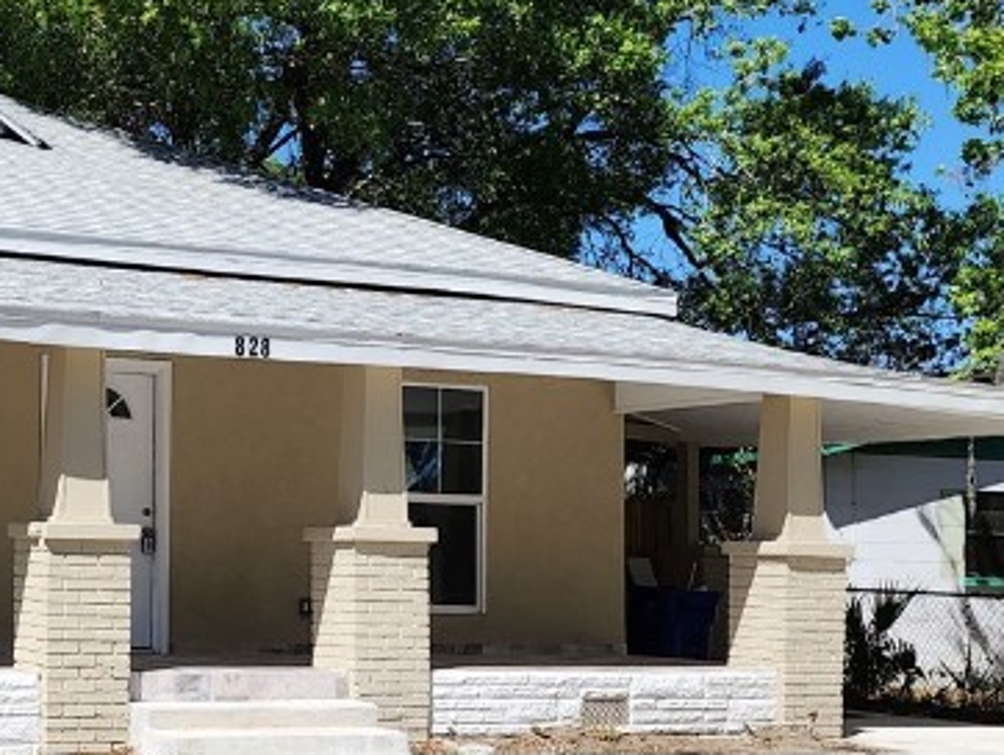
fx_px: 1887
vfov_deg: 22.6
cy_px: 458
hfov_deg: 28.3
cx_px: 50
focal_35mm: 65
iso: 12
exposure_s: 1/1099
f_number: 1.8
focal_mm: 6.4
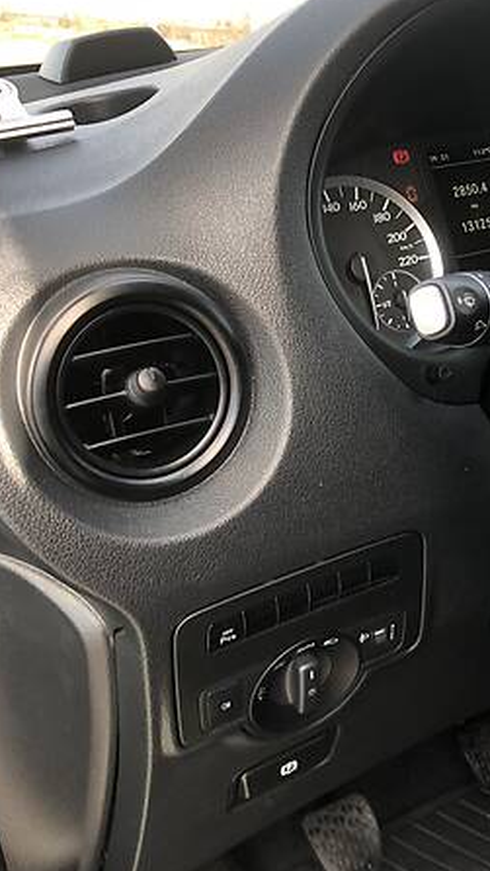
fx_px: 947
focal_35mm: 41
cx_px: 388
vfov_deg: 49.3
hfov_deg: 28.4
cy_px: 478
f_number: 1.8
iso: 64
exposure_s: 1/120
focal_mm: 4
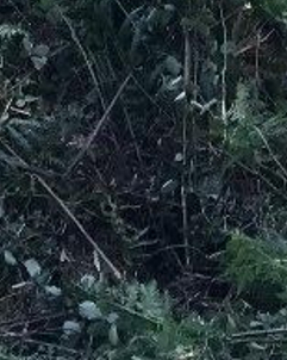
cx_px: 176
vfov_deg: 6.4
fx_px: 3137
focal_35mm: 295
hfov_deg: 5.2
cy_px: -323
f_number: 2.8
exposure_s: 1/172
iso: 20
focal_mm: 6.6
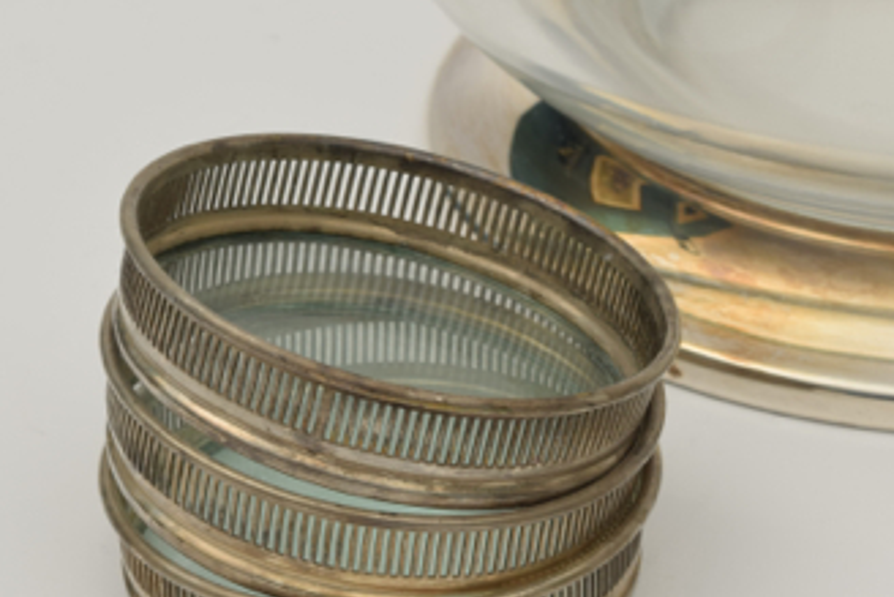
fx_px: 3999
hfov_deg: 12.7
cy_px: 527
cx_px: 333
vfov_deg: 8.5
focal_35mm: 161
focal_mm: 55
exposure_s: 1/125
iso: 100
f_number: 11
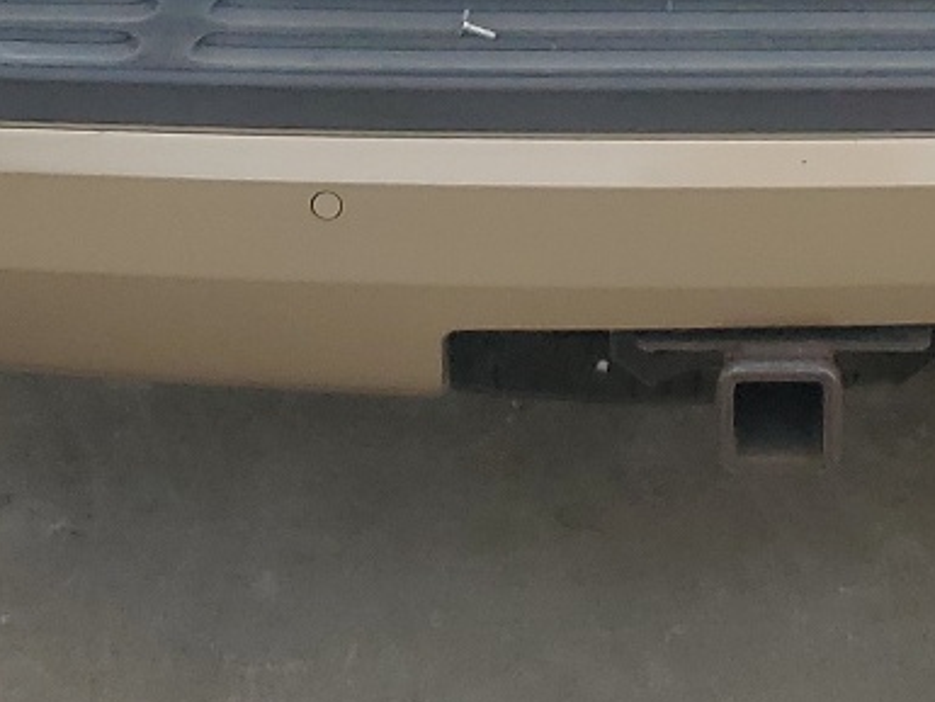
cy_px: -721
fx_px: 2918
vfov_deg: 12.1
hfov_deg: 18.0
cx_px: 806
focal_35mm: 108
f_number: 1.5
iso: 50
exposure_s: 1/714
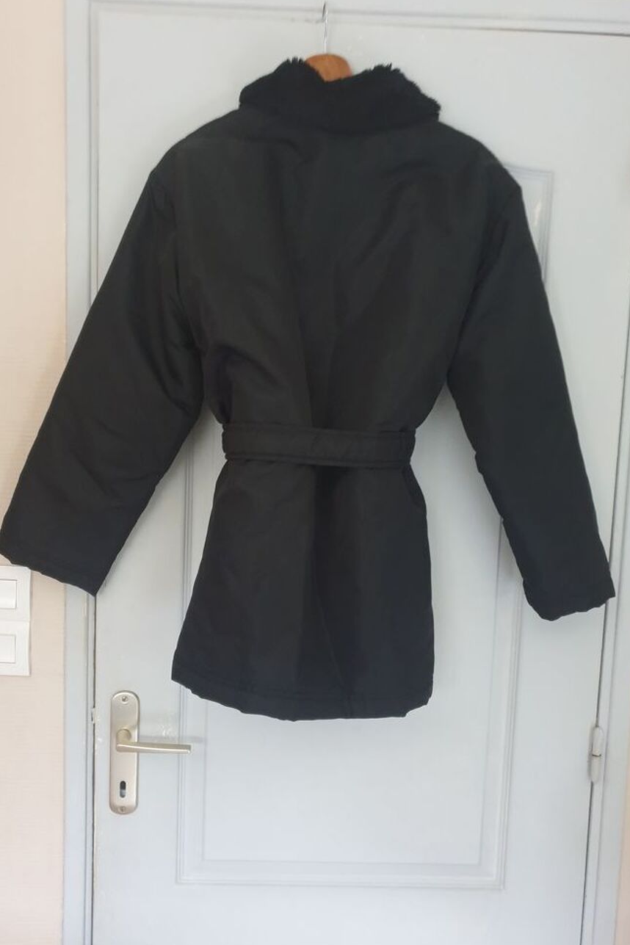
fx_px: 735
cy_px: 486
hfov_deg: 46.3
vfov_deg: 65.5
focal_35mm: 28
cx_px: 272
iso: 250
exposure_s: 1/15
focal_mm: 4.3
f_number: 1.5
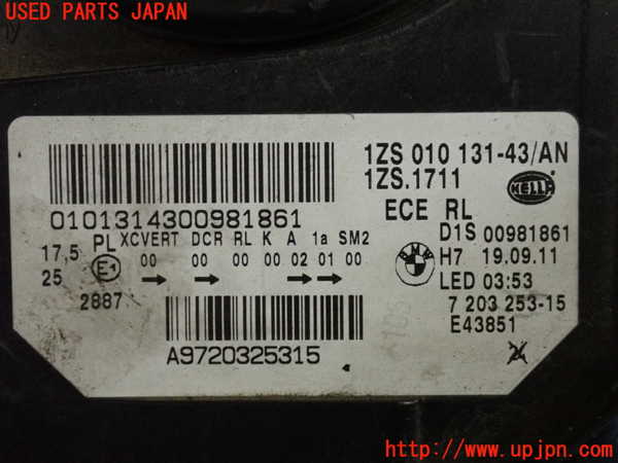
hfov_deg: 38.2
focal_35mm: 50
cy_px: 232
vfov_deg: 29.1
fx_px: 893
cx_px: 309
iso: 1250
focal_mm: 9.01
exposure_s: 1/125
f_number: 3.2
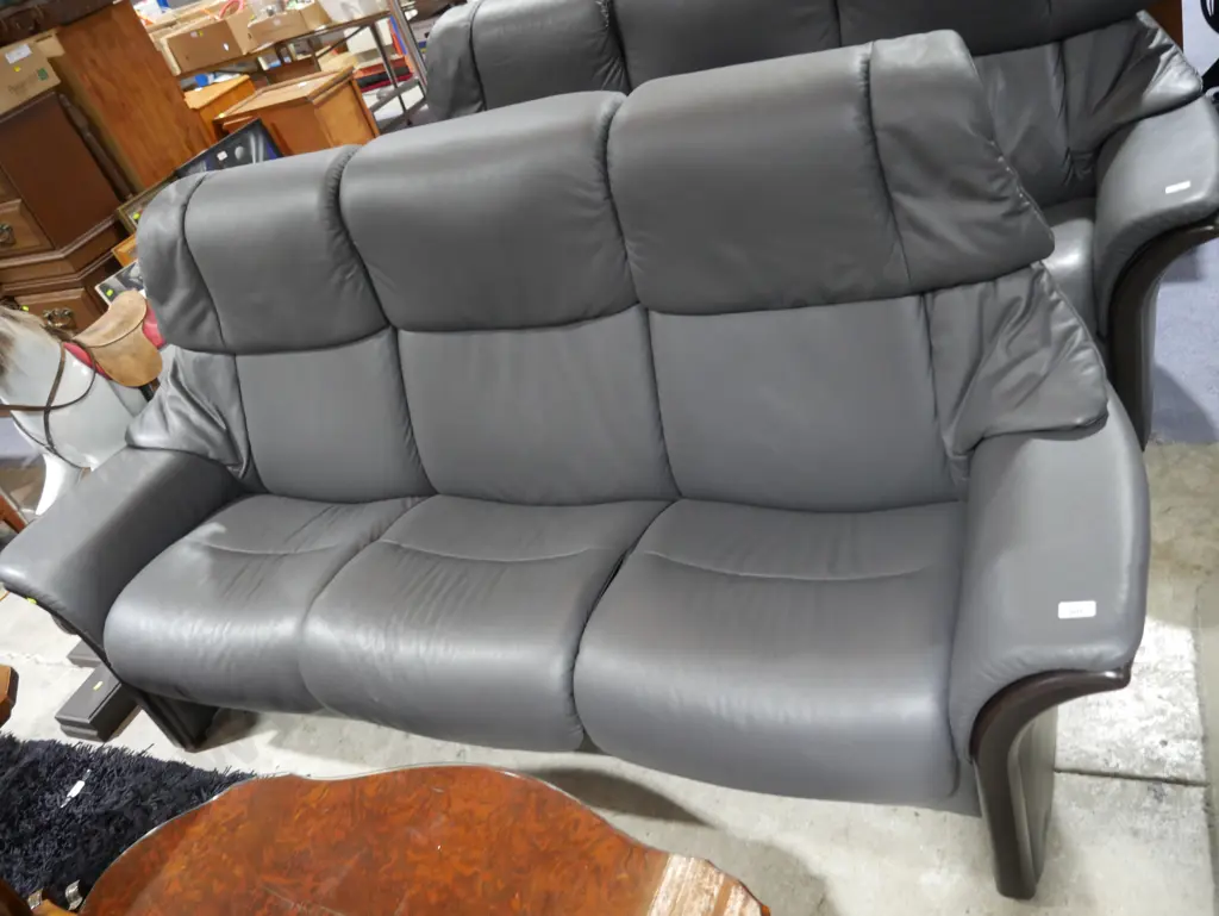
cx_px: 610
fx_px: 986
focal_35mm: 28
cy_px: 458
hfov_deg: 63.4
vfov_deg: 49.8
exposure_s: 1/60
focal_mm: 14
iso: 1250
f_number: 3.5
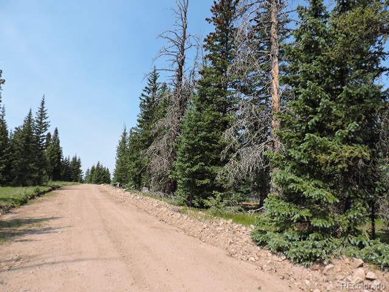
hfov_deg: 71.6
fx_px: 270
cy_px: 146
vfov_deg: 56.8
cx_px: 194
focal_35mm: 24
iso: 100
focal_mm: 4.3
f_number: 3
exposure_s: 1/1000
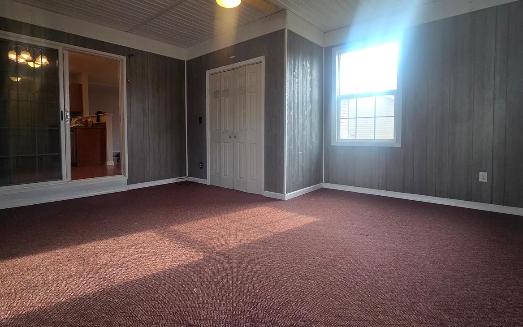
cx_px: 236
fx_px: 242
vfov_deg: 67.8
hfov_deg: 94.1
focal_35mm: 17
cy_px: 144
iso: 64
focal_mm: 2.2
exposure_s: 1/120
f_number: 2.2
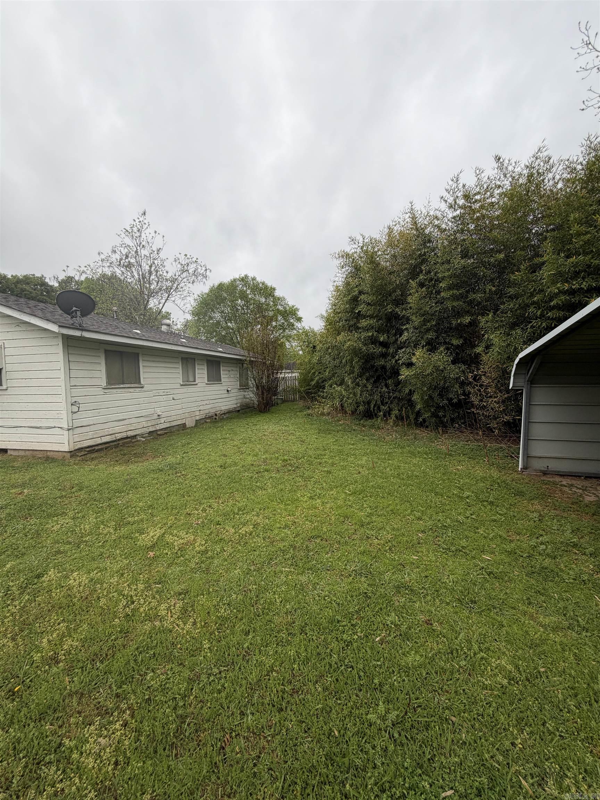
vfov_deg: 102.1
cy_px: 400
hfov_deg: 85.7
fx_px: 324
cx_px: 300
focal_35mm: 14
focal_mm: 2.22
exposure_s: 1/156
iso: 40
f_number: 2.2
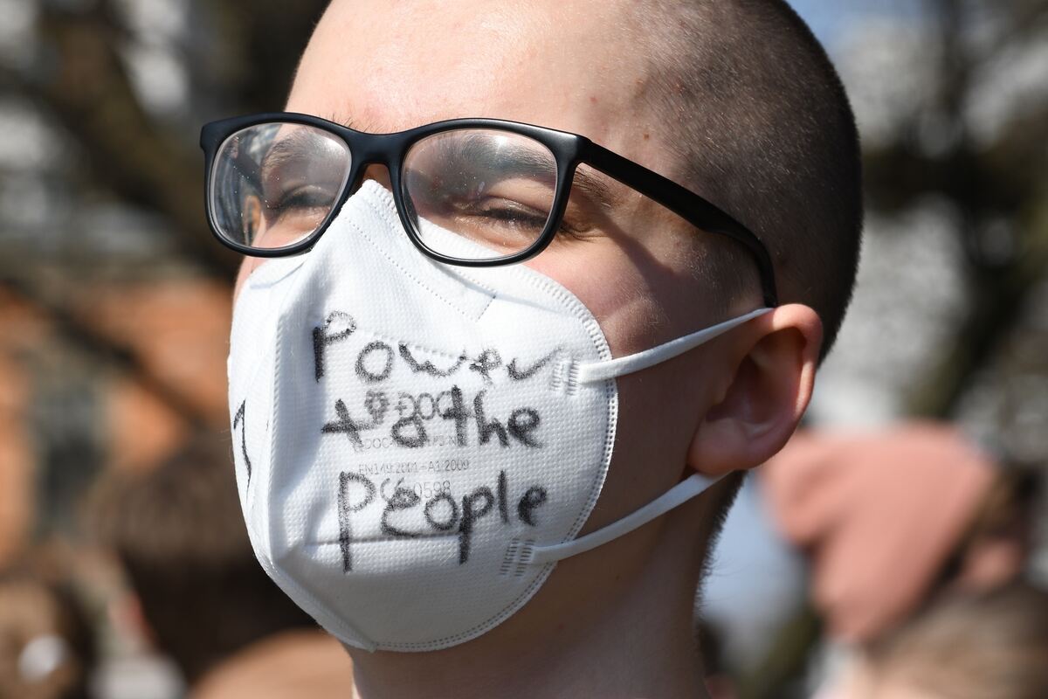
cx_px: 524
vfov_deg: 9.1
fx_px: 4366
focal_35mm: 150
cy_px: 350
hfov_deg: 13.7
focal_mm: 100
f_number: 8
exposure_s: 1/500
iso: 200
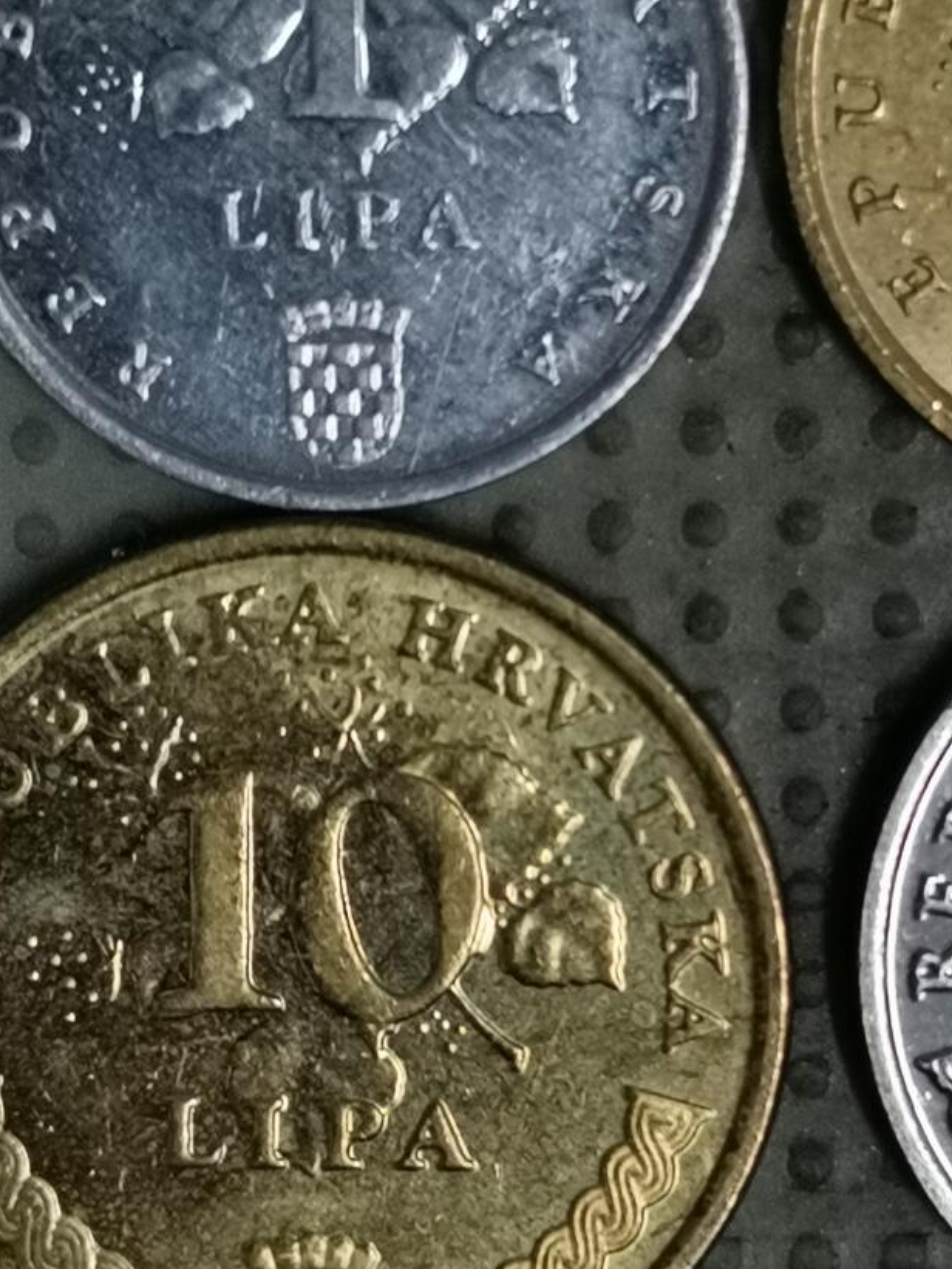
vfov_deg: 17.3
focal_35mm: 114
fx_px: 4179
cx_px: 751
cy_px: 669
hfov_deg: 12.9
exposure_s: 1/36
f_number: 1.8
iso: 200
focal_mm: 4.75
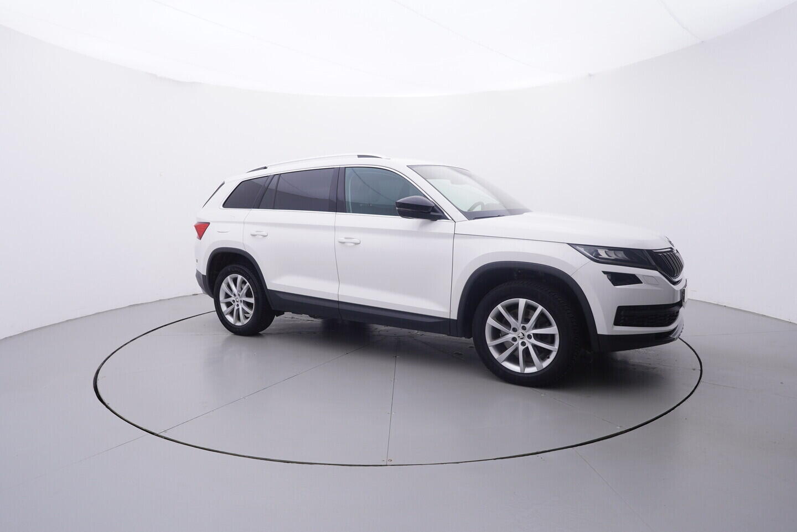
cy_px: 266
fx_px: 498
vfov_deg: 56.2
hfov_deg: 77.3
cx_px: 398
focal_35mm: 22
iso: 200
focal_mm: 15
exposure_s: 1/80
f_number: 5
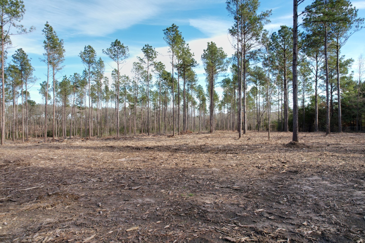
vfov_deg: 57.2
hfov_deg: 78.6
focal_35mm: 22
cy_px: 122
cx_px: 182
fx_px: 223
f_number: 2.8
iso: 100
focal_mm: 8.38
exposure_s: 1/640
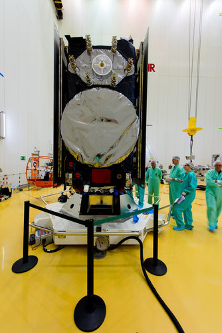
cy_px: 166
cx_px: 111
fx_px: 129
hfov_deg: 81.3
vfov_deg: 104.2
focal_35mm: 14
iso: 320
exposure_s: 1/13
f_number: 5.6
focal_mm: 14
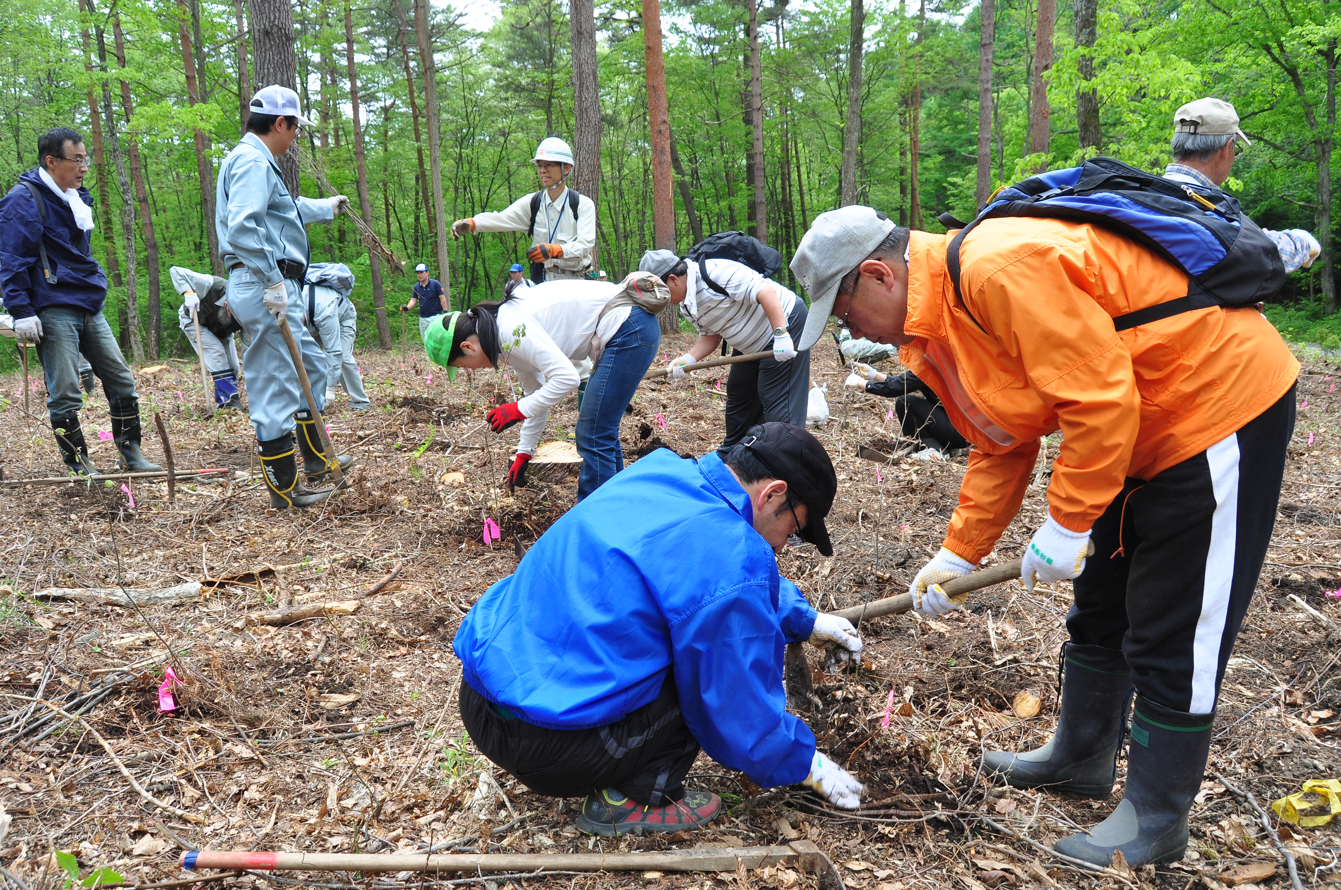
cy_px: 445
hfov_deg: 67.4
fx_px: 1005
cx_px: 670
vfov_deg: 47.8
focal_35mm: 27
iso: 250
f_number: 7.1
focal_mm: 18
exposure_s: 1/200
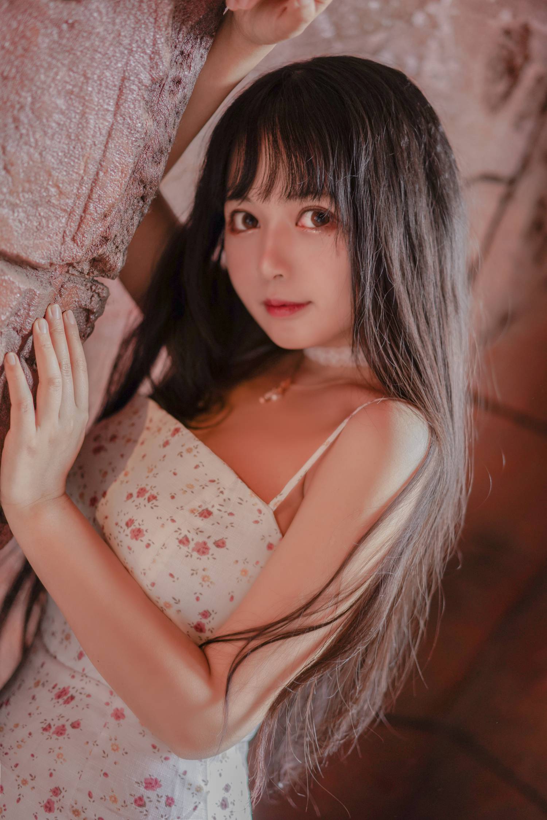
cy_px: 410
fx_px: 1253
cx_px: 274
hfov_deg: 24.6
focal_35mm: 55
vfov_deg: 36.2
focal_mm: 55
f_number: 1.8
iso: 640
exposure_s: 1/80
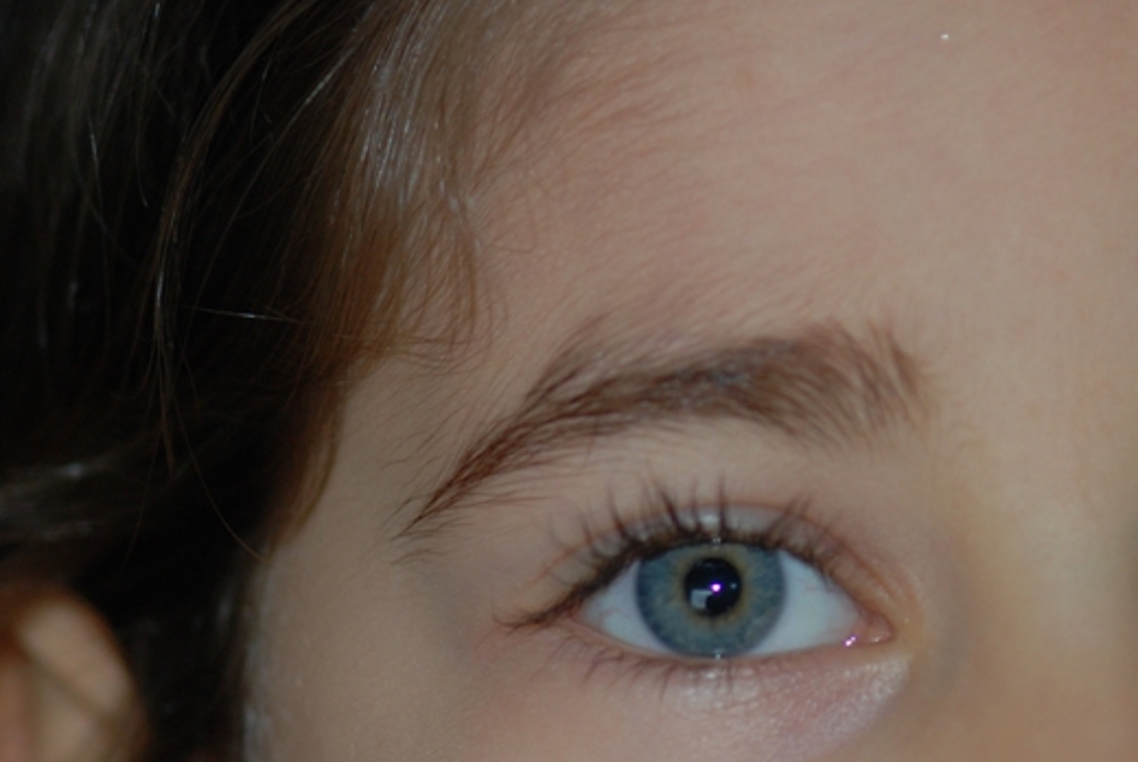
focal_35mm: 310
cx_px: 978
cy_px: 422
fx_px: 9810
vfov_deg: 4.4
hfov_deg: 6.6
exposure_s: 1/60
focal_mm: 105
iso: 250
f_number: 3.3
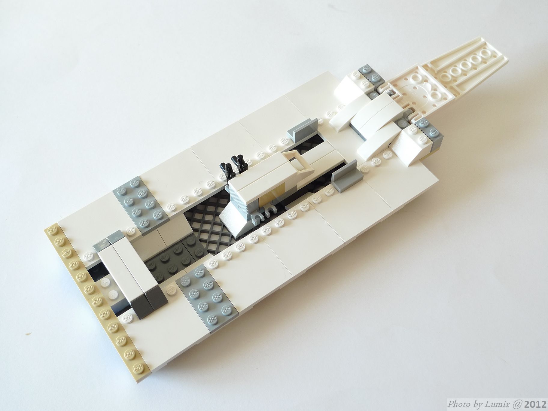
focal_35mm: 41
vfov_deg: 35.1
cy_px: 206
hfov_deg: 45.8
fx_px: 649
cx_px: 274
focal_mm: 8.8
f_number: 3.2
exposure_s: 1/25
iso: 80
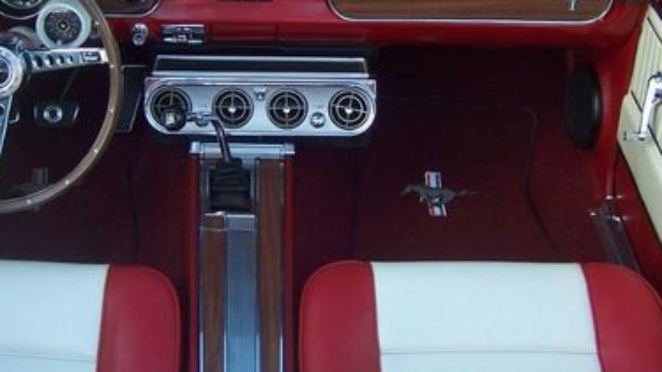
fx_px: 1176
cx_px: 245
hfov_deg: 31.3
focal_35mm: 67
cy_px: 138
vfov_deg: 18.0
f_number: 2.8
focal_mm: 6.2
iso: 80
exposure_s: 1/100
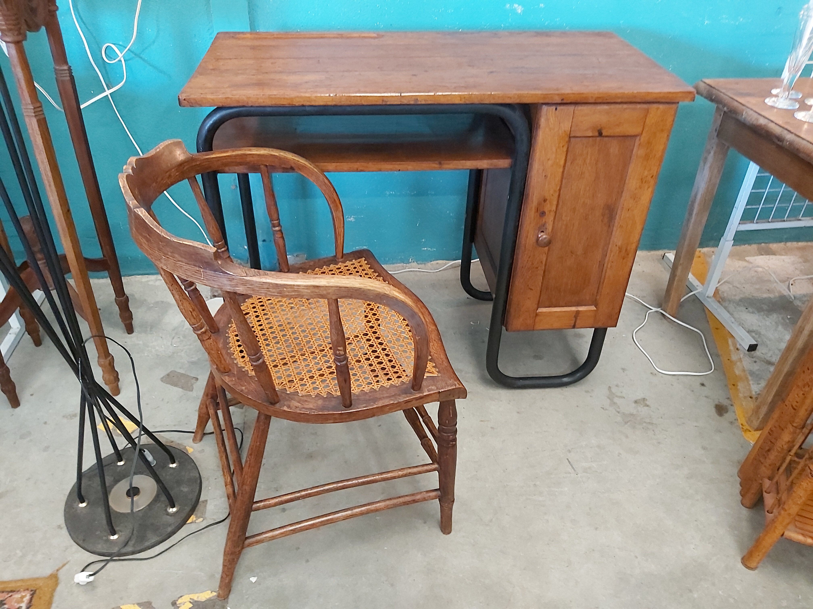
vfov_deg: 53.1
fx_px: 611
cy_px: 304
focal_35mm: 26
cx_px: 406
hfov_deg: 67.3
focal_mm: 3.92
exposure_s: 1/25
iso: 400
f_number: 1.7
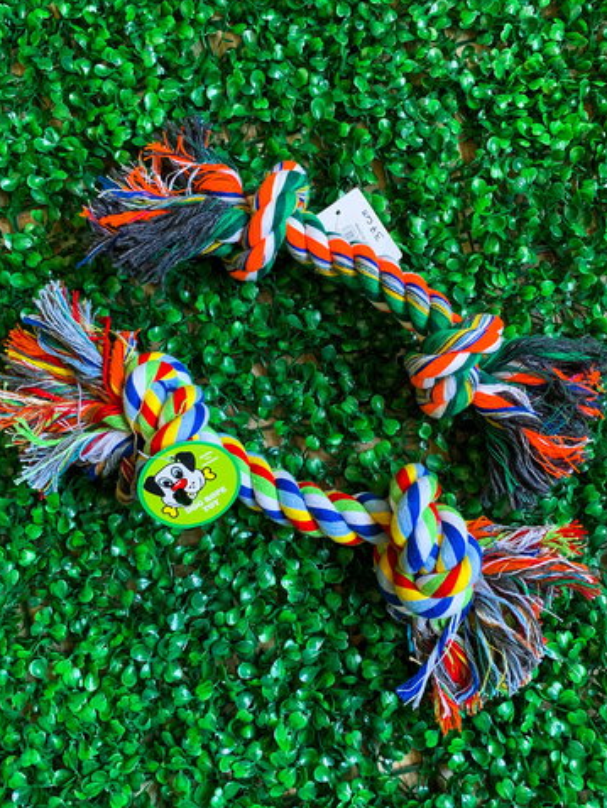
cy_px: 412
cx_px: 306
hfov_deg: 48.3
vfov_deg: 61.6
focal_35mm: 29
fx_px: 677
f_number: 1.8
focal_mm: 4.25
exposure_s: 1/60
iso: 320
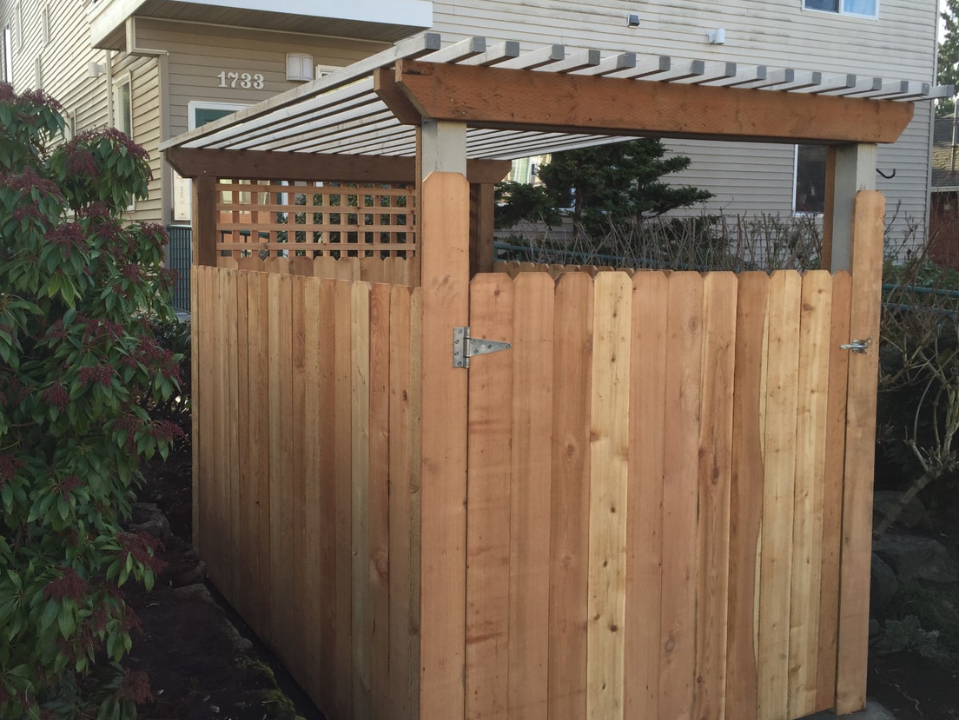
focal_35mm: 35
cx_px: 423
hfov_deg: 52.5
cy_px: 334
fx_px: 970
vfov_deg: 40.7
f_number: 2.2
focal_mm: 4.15
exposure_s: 1/430
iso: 32
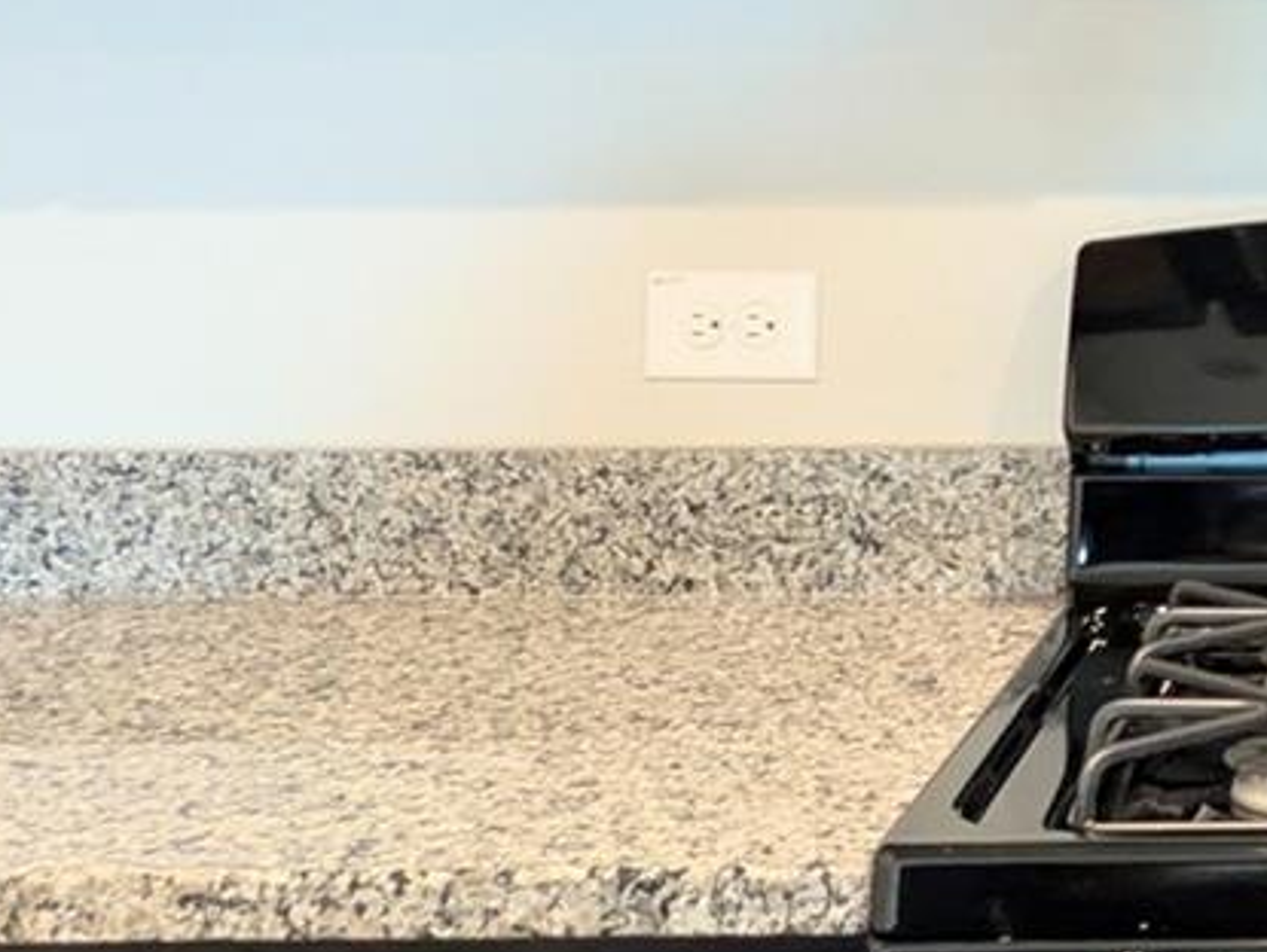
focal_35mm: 59
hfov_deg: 28.5
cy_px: 70
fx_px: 2161
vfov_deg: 24.1
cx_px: 1511
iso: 137
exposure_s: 1/15
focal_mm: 2.02
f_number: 1.7
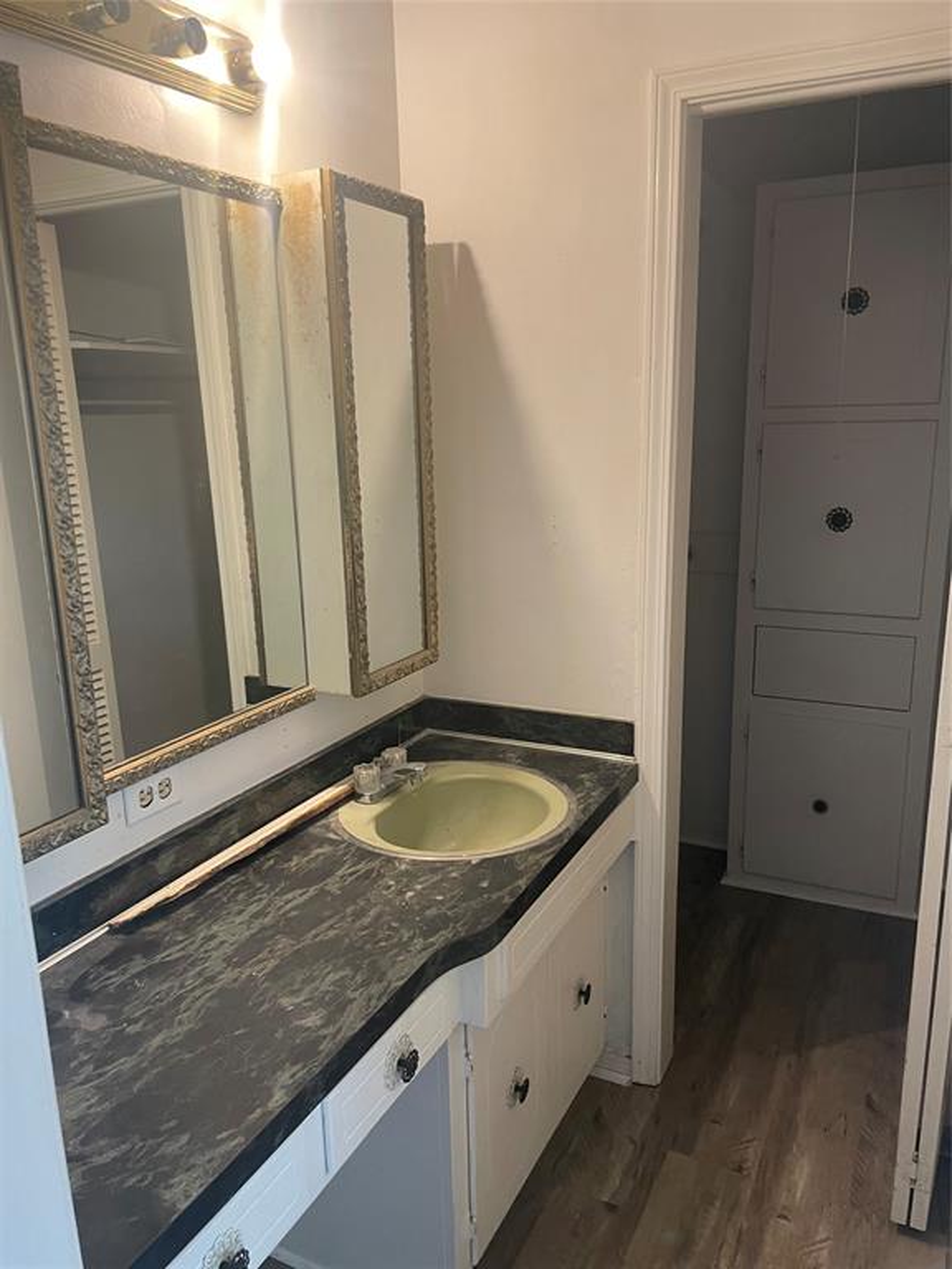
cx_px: 476
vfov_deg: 67.3
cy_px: 634
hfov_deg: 53.1
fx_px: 953
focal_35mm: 26
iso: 160
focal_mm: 4.2
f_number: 1.6
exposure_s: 1/60
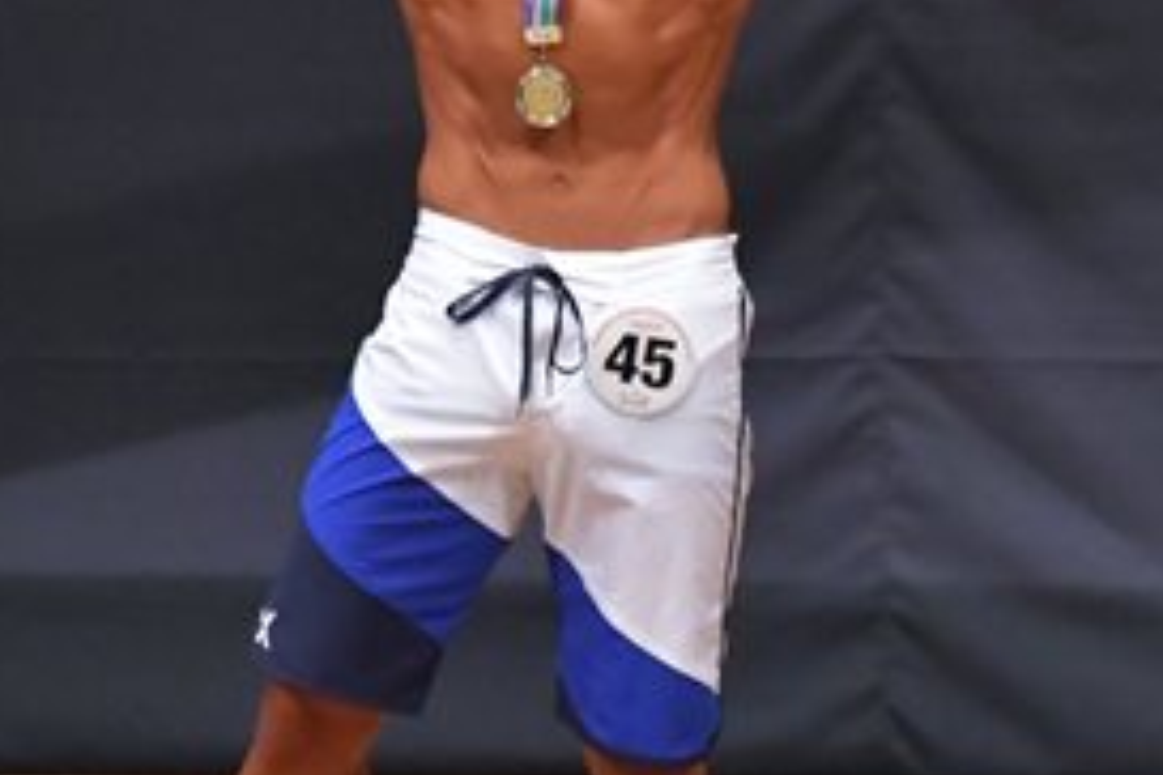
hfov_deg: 2.6
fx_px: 26101
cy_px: 264
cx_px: 462
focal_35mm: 808
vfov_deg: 1.7
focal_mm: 190
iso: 6400
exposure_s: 1/400
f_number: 5.6
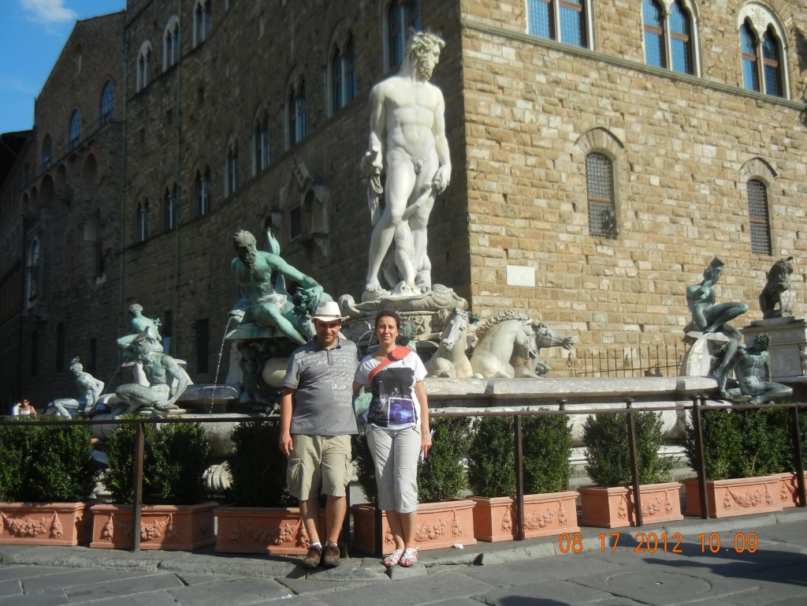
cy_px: 303
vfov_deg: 41.8
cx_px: 404
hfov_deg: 54.0
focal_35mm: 34
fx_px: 793
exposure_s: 1/386
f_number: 7.2
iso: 160
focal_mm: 6.2
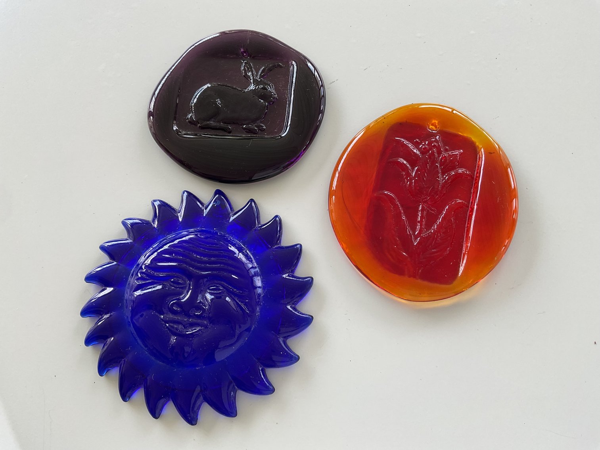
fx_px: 503
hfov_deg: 61.7
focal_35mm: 29
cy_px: 225
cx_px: 300
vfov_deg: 48.2
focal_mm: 3
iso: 32
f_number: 1.8
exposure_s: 1/120
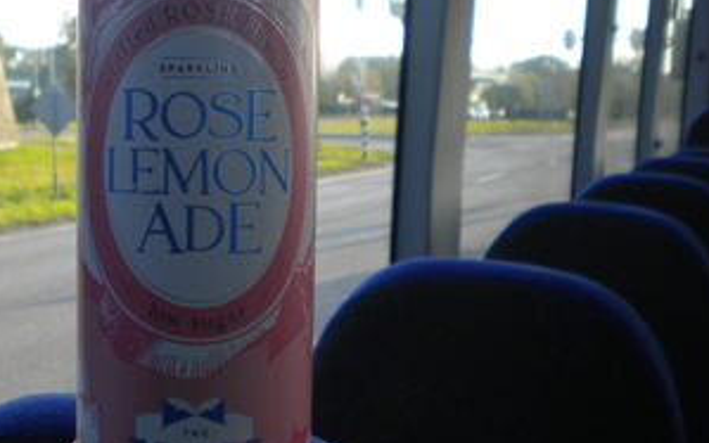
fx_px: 1198
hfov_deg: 32.7
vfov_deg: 21.0
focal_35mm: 62
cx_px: 232
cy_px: 255
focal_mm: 6.3
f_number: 3.1
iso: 80
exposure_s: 1/107
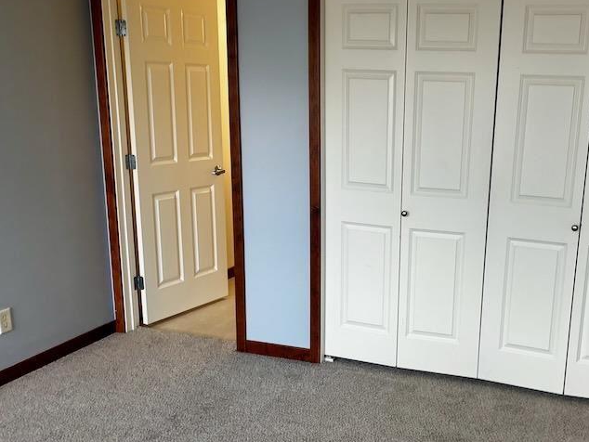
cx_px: 404
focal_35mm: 41
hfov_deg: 44.9
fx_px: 698
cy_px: 280
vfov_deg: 34.9
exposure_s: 1/60
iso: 100
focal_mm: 5.96
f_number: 1.6
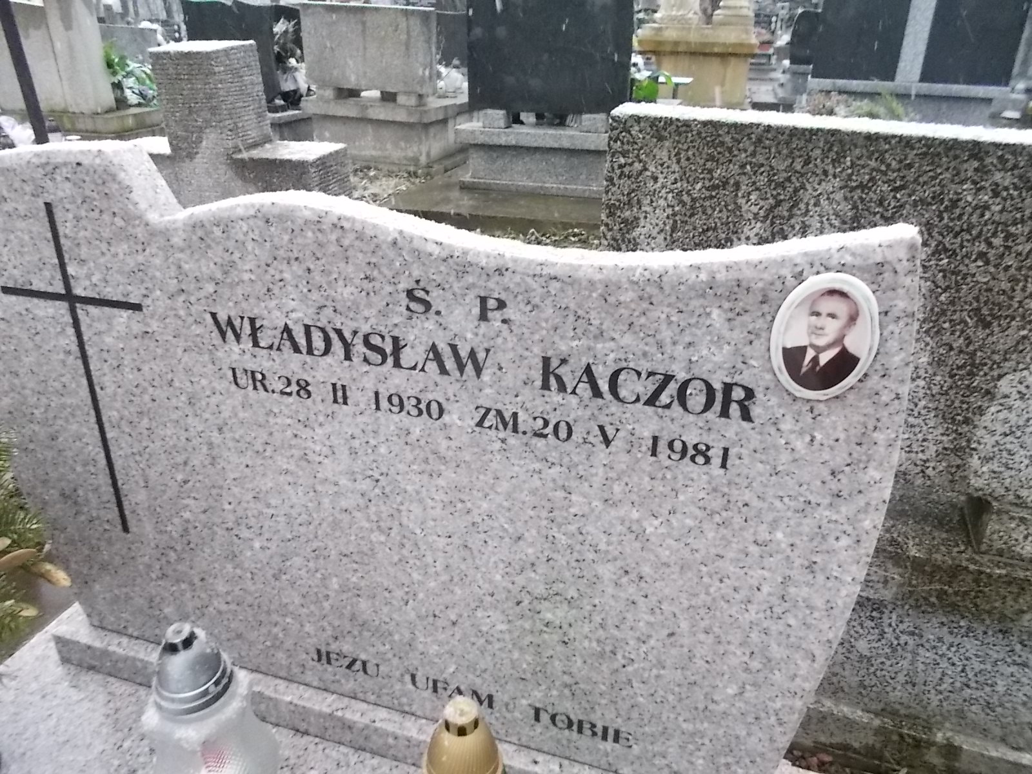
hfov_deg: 67.3
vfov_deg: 53.1
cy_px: 387
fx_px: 775
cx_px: 516
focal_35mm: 26
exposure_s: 1/60
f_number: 3.2
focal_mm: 4.6
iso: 400
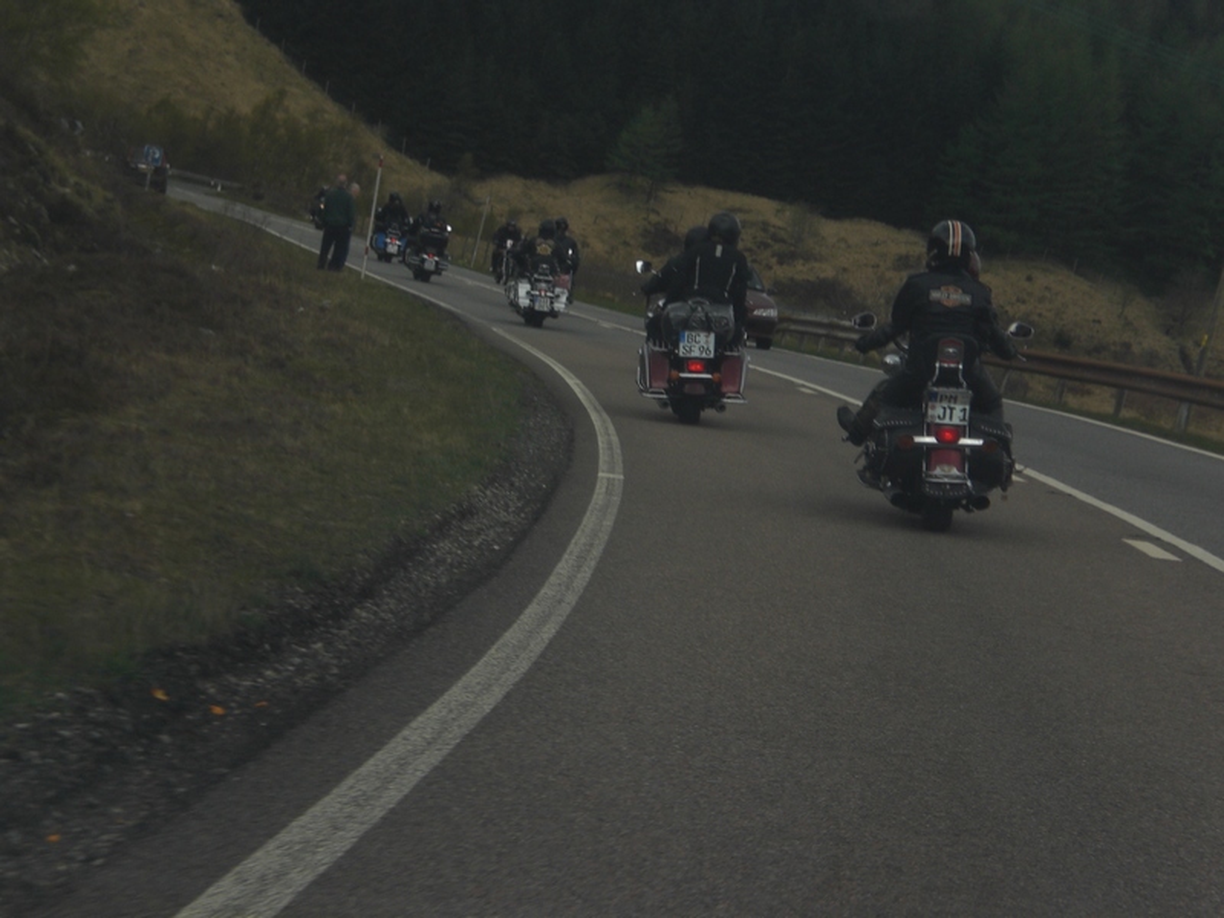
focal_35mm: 114
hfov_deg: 17.3
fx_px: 4031
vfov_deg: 13.0
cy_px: 459
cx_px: 612
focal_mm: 18.9
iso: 50
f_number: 5.9
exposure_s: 1/250
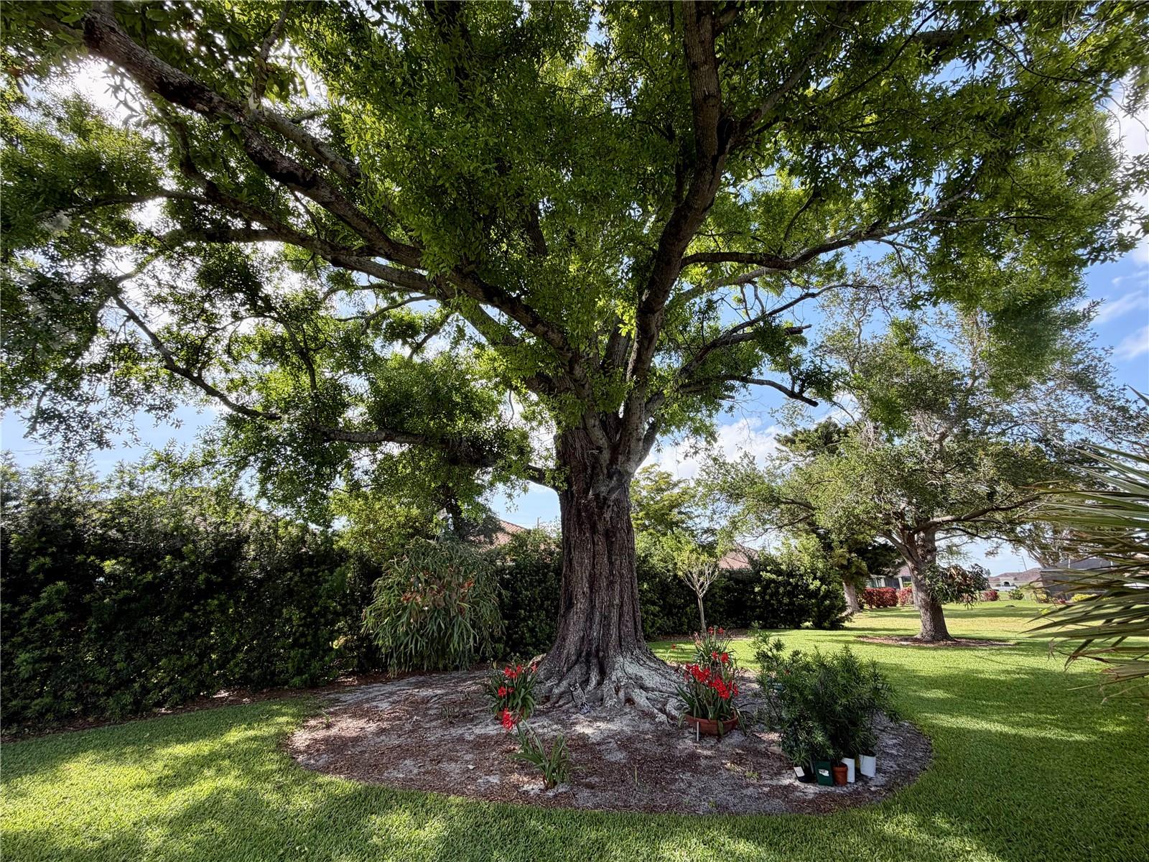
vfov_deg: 85.7
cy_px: 431
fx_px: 465
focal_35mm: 14
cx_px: 574
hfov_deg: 102.1
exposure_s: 1/335
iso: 50
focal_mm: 2.22
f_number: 2.2
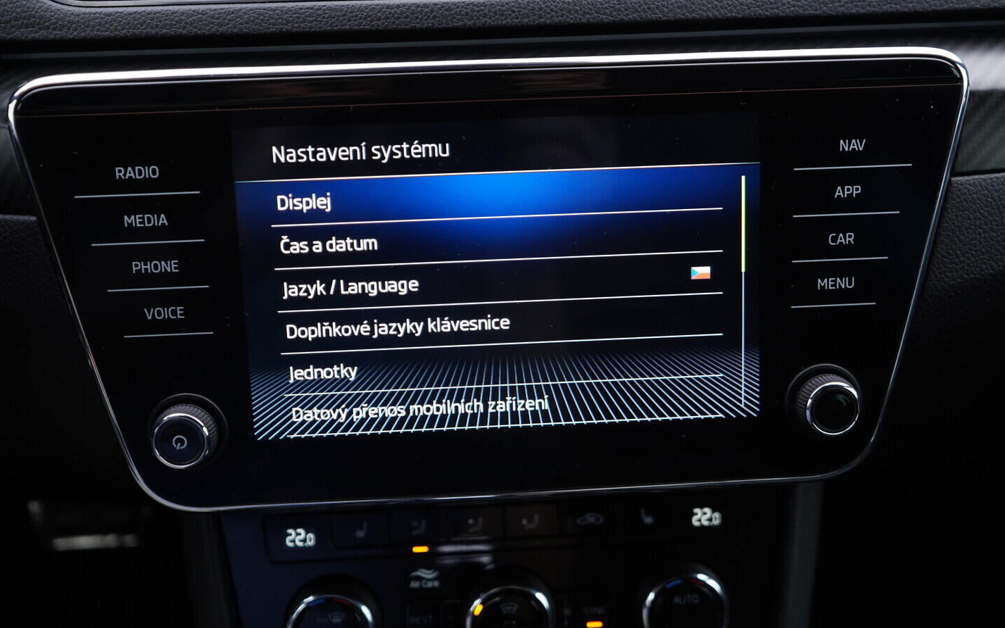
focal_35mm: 37
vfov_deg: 34.4
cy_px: 313
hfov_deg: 52.8
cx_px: 505
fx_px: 1013
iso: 200
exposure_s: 1/40
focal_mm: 24
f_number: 2.8
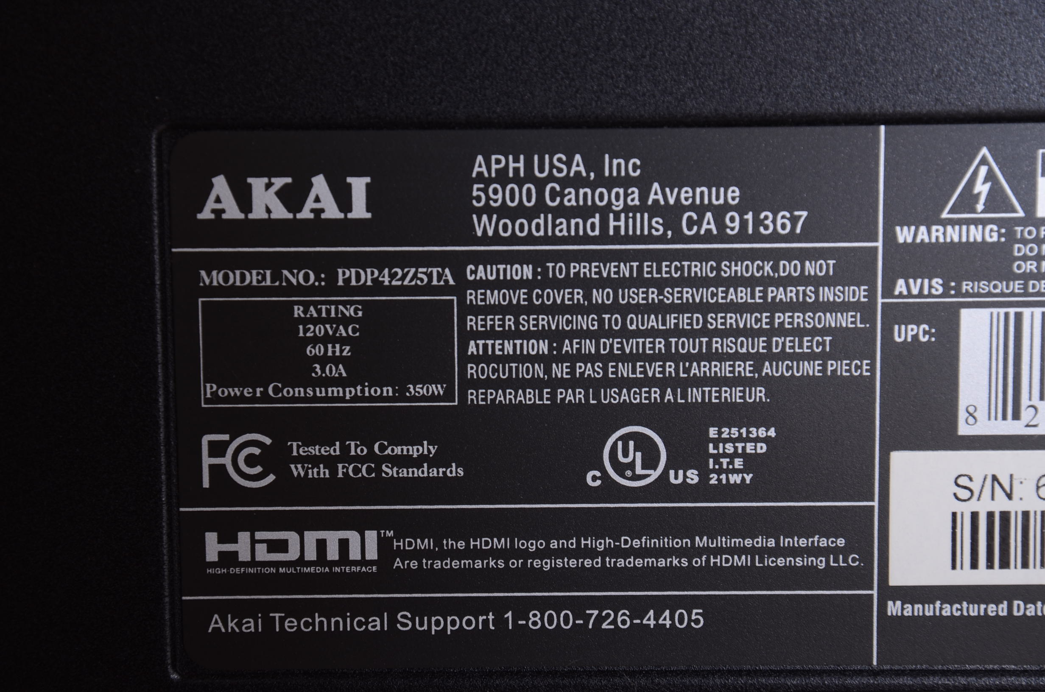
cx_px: 522
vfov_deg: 8.7
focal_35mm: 158
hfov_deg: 13.1
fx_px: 4562
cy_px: 346
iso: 160
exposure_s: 1/160
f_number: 10
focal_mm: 105
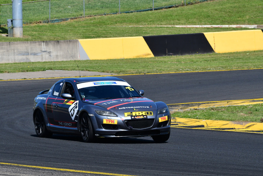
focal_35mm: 300
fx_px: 2192
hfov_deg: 6.9
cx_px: 132
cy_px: 88
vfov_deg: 4.6
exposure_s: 1/640
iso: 400
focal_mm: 200
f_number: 11
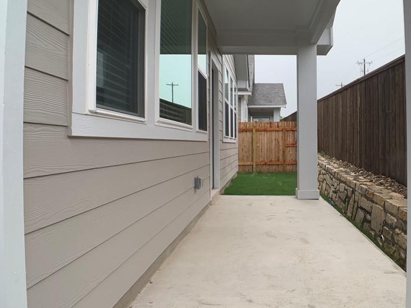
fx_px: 463
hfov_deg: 46.9
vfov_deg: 36.8
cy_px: 149
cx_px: 282
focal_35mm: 39
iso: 25
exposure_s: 1/151
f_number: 1.8
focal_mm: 4.25
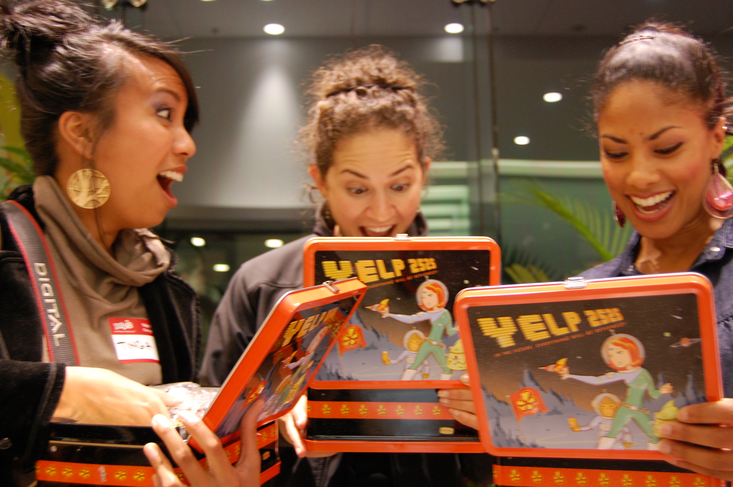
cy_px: 244
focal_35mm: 42
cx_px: 366
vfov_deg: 31.8
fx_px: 854
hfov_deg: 46.4
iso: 800
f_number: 4.2
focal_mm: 28
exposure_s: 1/15
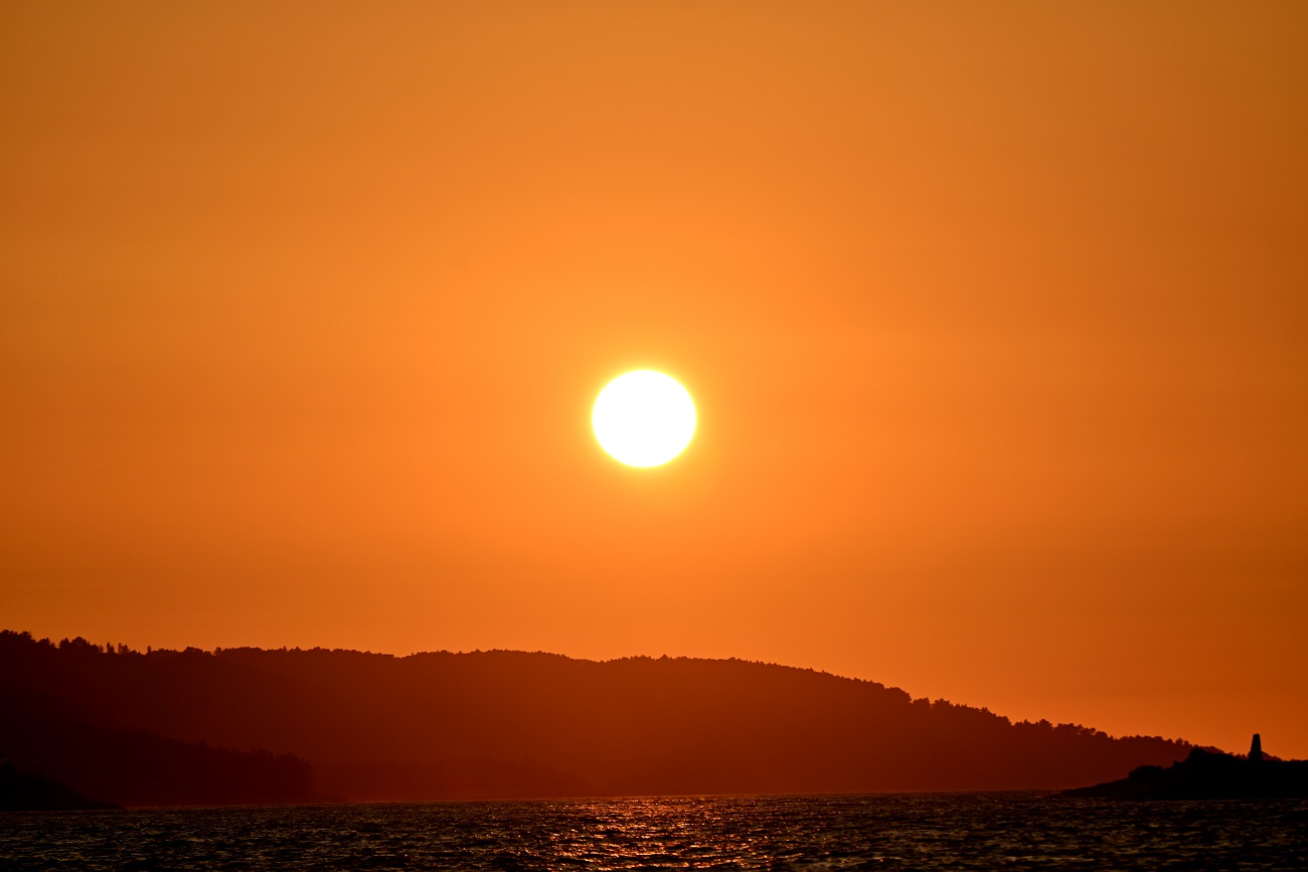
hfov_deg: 6.9
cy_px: 436
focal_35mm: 300
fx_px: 10900
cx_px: 654
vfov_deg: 4.6
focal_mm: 300
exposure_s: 1/1250
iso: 100
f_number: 6.3
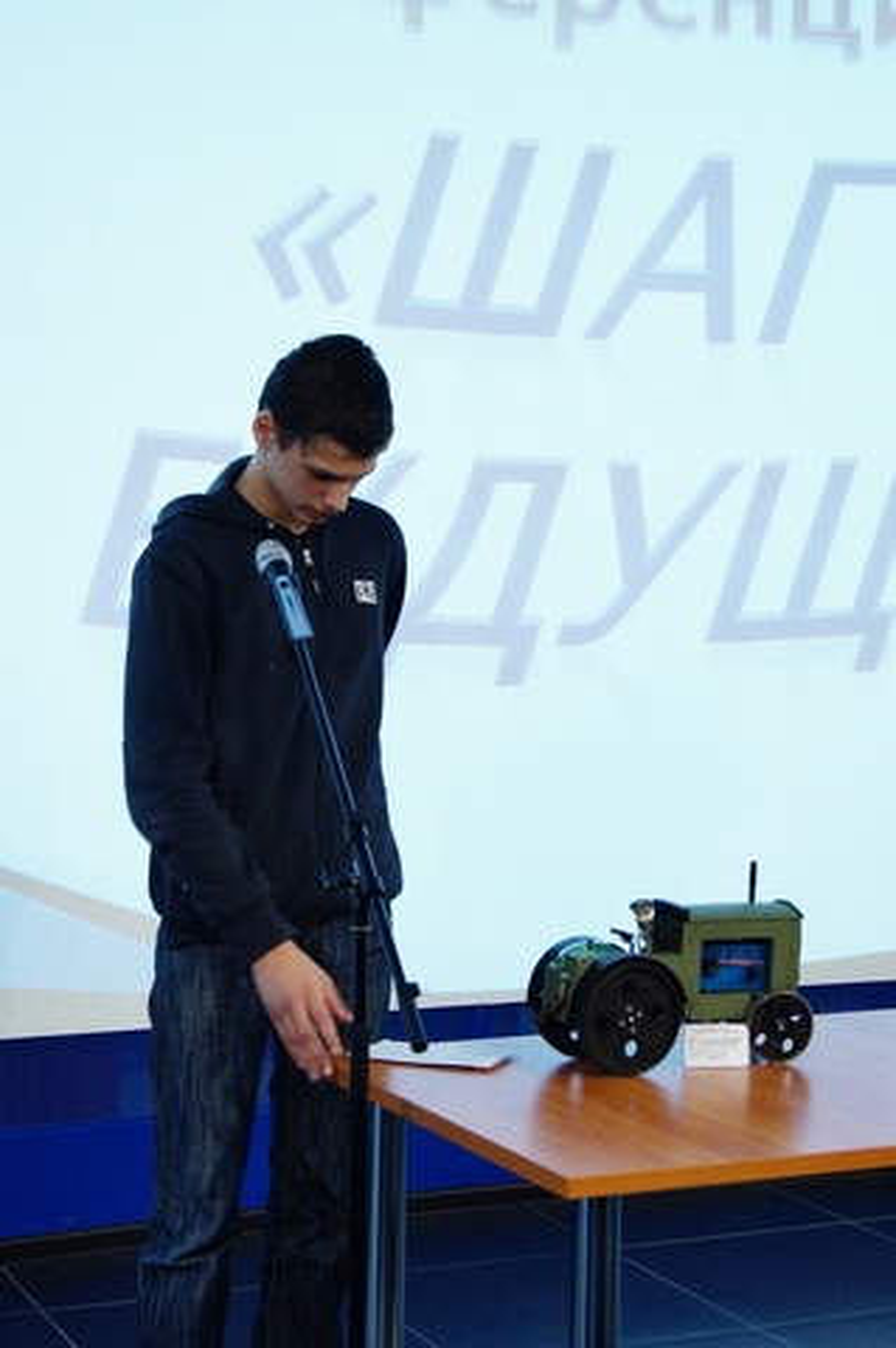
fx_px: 2525
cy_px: 674
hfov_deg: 20.1
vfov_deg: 29.9
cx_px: 448
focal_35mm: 68
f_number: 5.6
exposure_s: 1/20
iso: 1600
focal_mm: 45
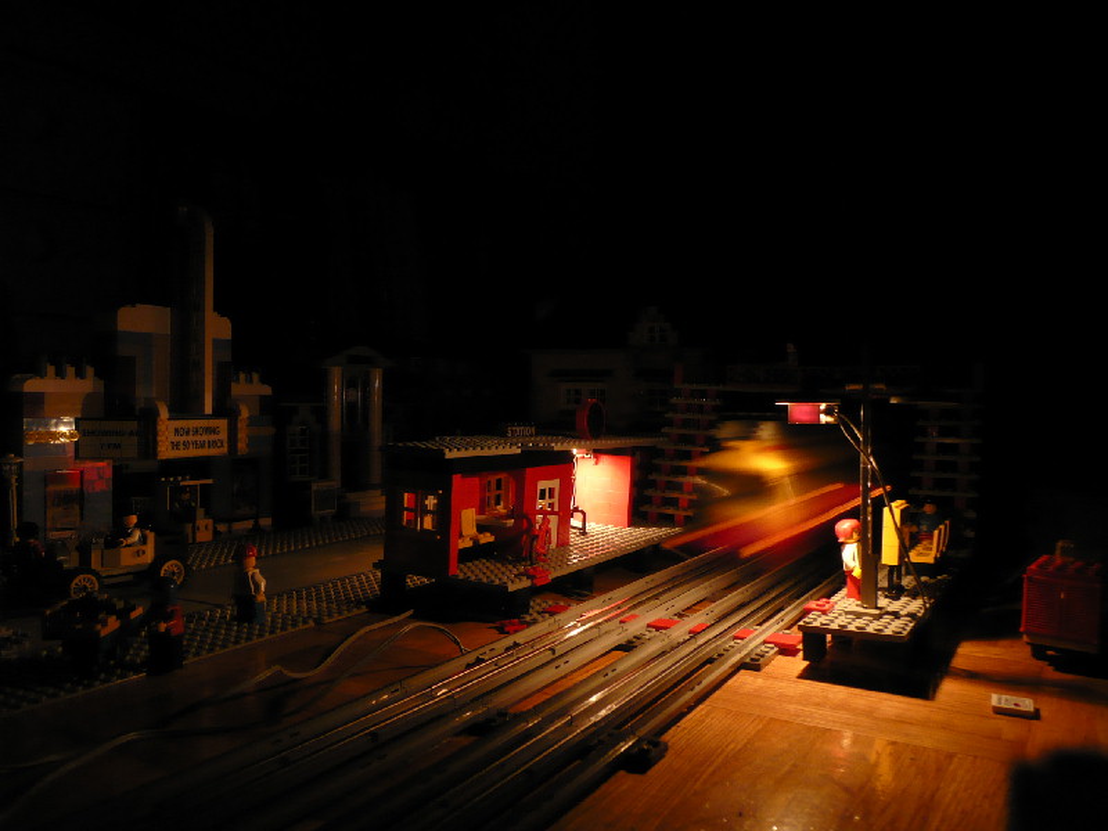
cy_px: 416
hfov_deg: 63.4
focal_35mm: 28
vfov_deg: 49.7
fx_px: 896
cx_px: 554
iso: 200
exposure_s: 1/1.3
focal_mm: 4.6
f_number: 3.3
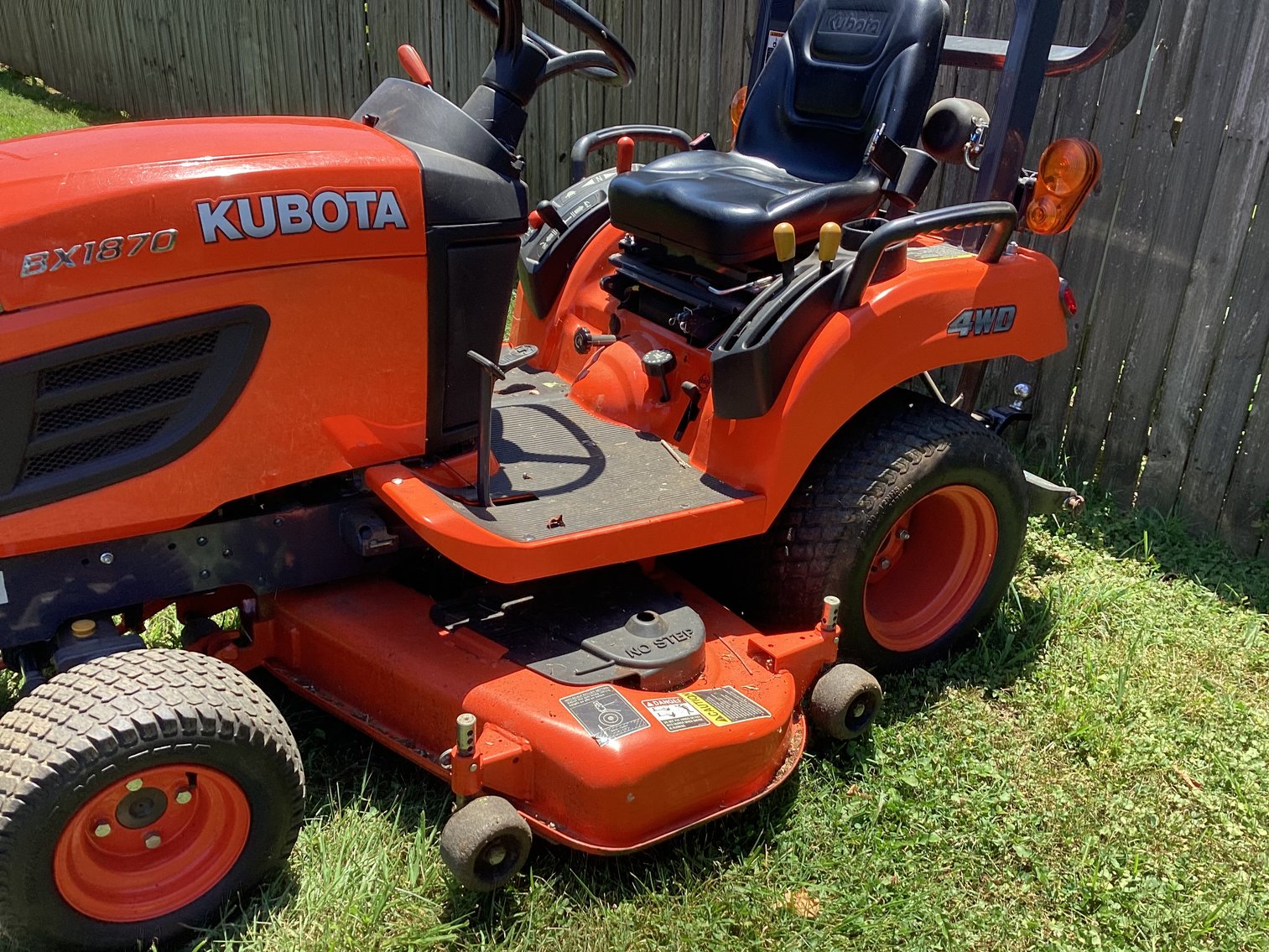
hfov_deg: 58.3
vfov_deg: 45.4
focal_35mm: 31
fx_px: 1137
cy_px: 476
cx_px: 634
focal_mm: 3.3
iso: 25
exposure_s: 1/248
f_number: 2.4
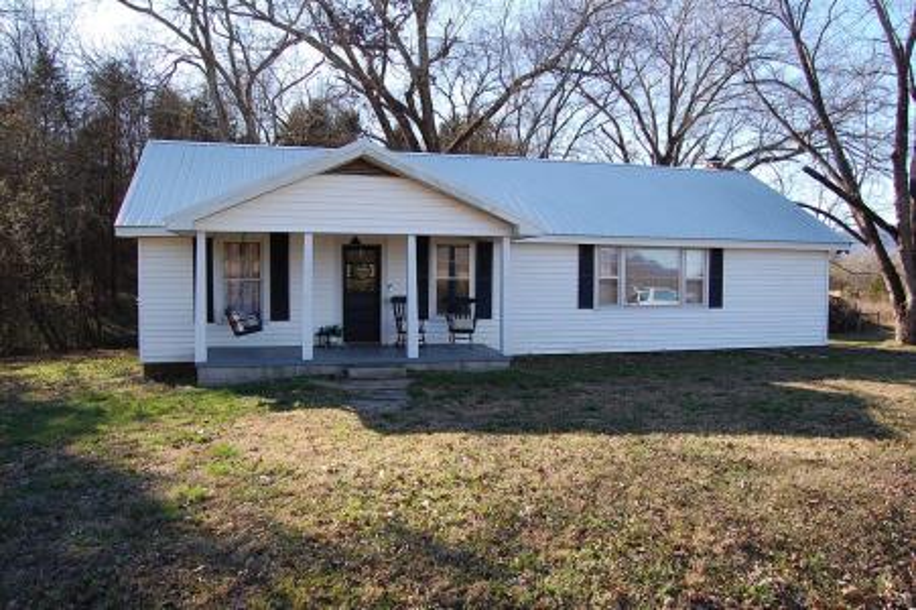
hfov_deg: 67.4
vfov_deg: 47.9
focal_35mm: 27
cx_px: 458
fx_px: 686
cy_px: 305
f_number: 7.1
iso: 200
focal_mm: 18
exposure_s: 1/160
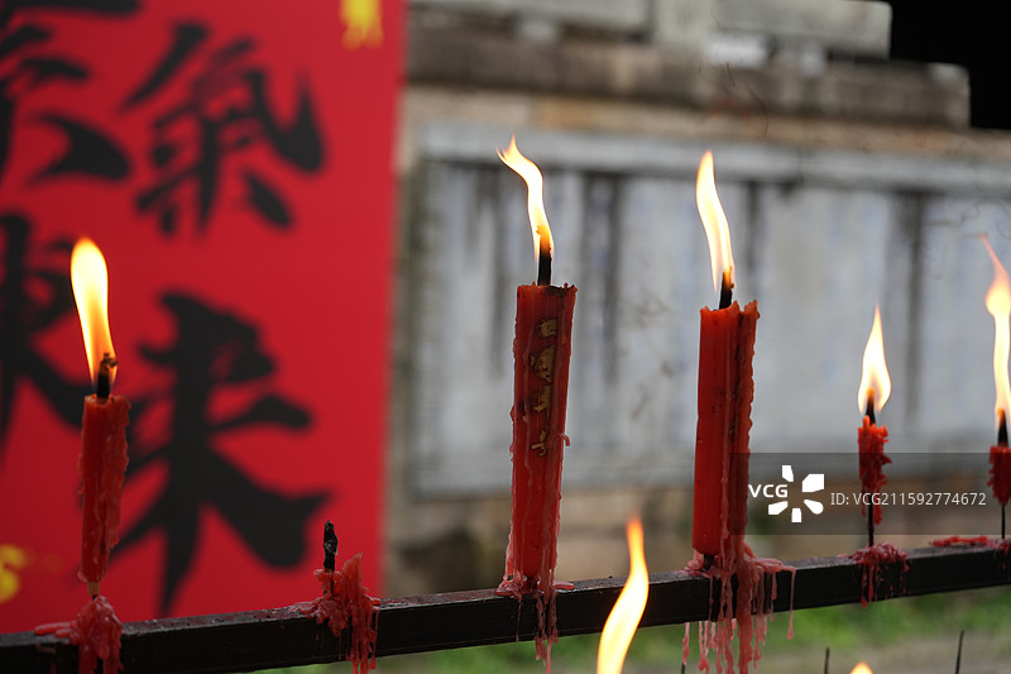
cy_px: 337
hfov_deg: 28.8
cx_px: 506
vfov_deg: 19.4
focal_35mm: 70
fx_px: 1965
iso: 320
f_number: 4
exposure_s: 1/200
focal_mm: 70
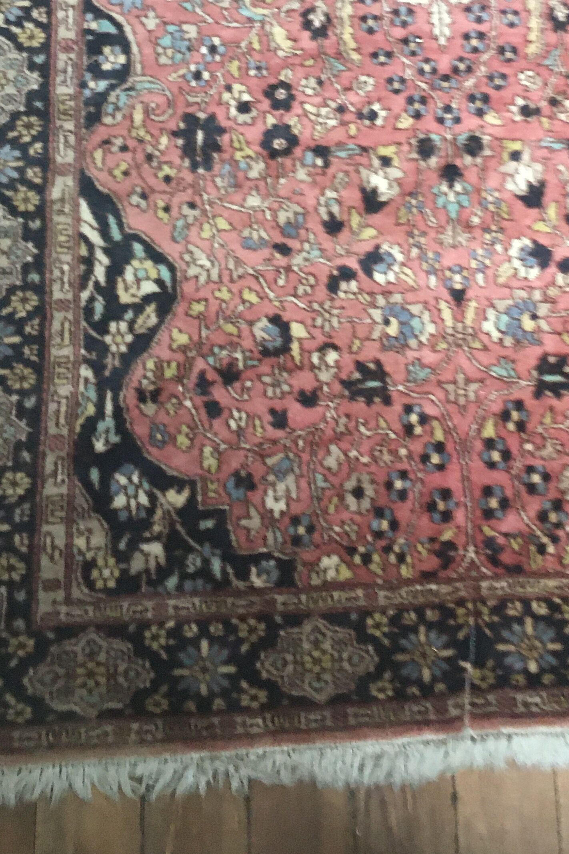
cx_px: 439
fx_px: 1352
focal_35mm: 57
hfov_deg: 23.5
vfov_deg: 34.0
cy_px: 173
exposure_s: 1/20
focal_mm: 4.15
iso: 200
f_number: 2.2
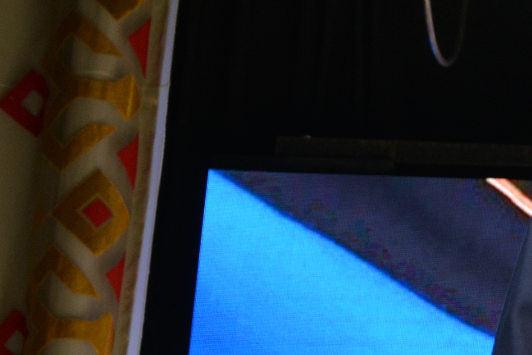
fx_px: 3281
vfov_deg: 6.2
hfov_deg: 8.8
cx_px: 1058
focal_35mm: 222
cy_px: 370
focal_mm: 32
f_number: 4.2
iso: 400
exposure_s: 1/60
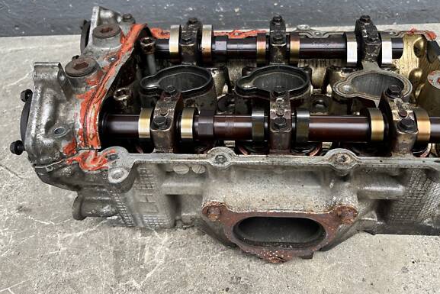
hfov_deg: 61.8
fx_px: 367
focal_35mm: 30
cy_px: 116
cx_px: 243
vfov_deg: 43.4
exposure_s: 1/207
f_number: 1.6
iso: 40
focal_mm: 5.1
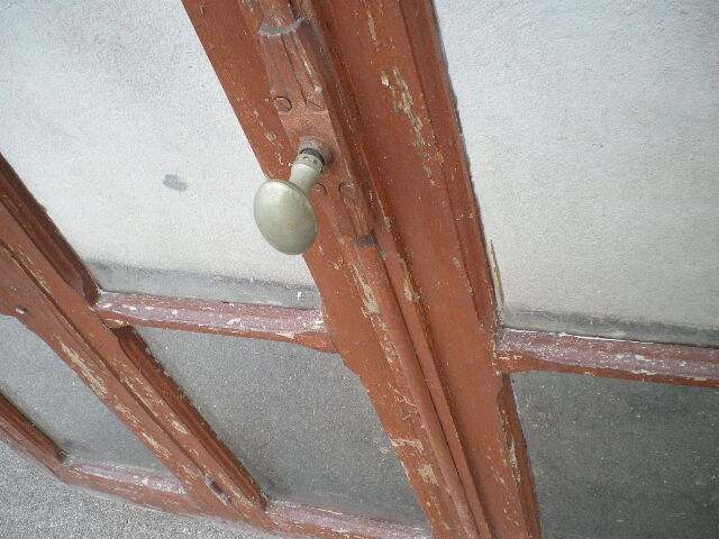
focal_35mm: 36
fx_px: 748
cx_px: 360
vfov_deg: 39.7
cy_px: 270
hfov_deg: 51.4
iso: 50
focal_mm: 6.3
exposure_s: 1/100
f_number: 3.1
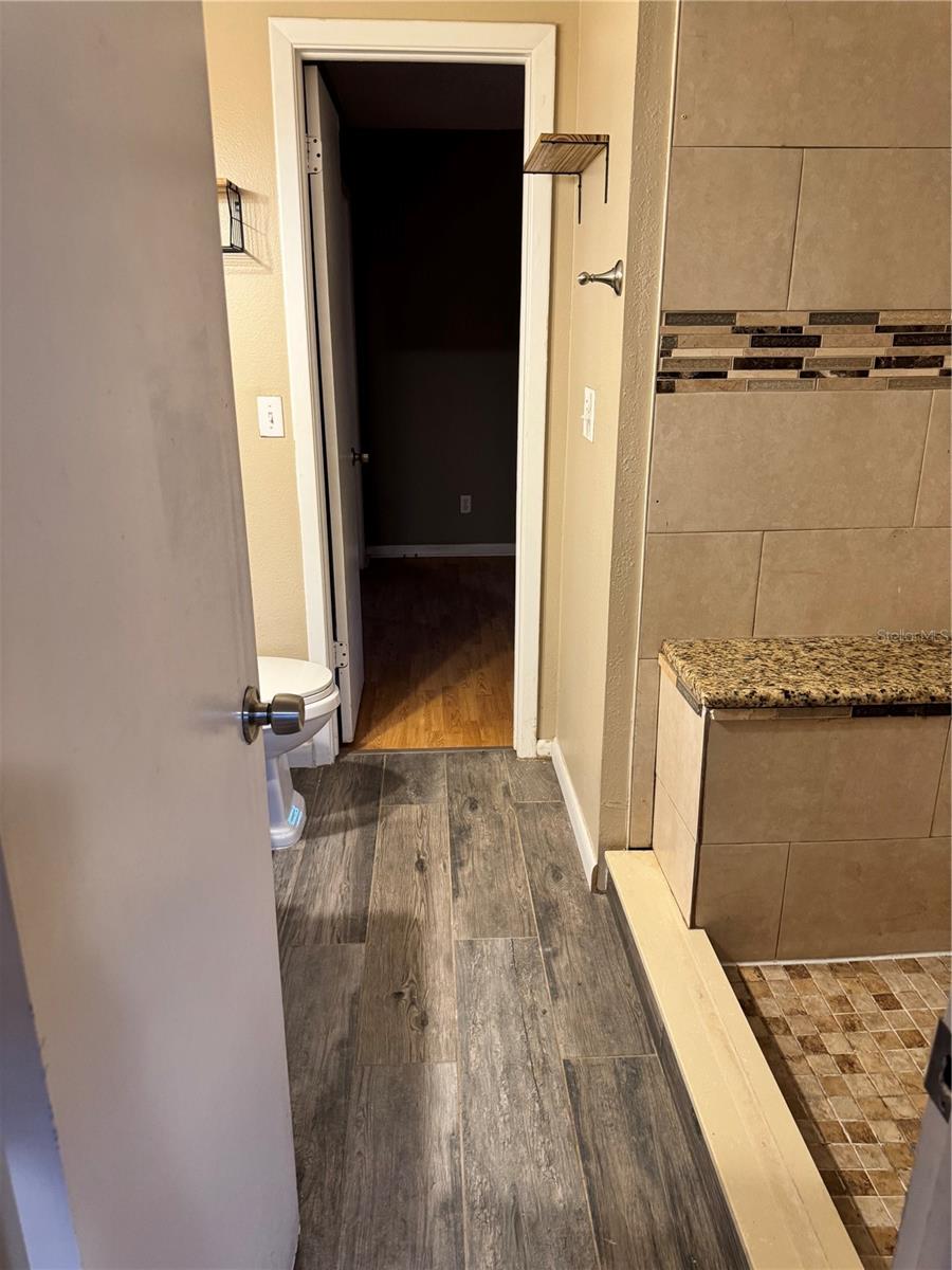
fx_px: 880
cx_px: 476
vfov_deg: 71.6
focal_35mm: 24
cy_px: 635
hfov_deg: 56.8
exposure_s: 1/60
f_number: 1.78
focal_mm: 6.76
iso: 400
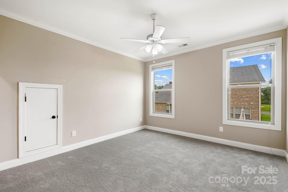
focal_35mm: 16
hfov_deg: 96.7
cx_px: 144
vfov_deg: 73.7
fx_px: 128
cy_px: 96
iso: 640
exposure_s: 1/15
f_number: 8
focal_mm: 16
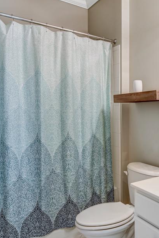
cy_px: 120
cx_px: 137
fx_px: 198
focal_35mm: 30
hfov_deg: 41.0
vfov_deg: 61.9
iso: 400
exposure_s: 1/25
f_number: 8
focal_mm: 17
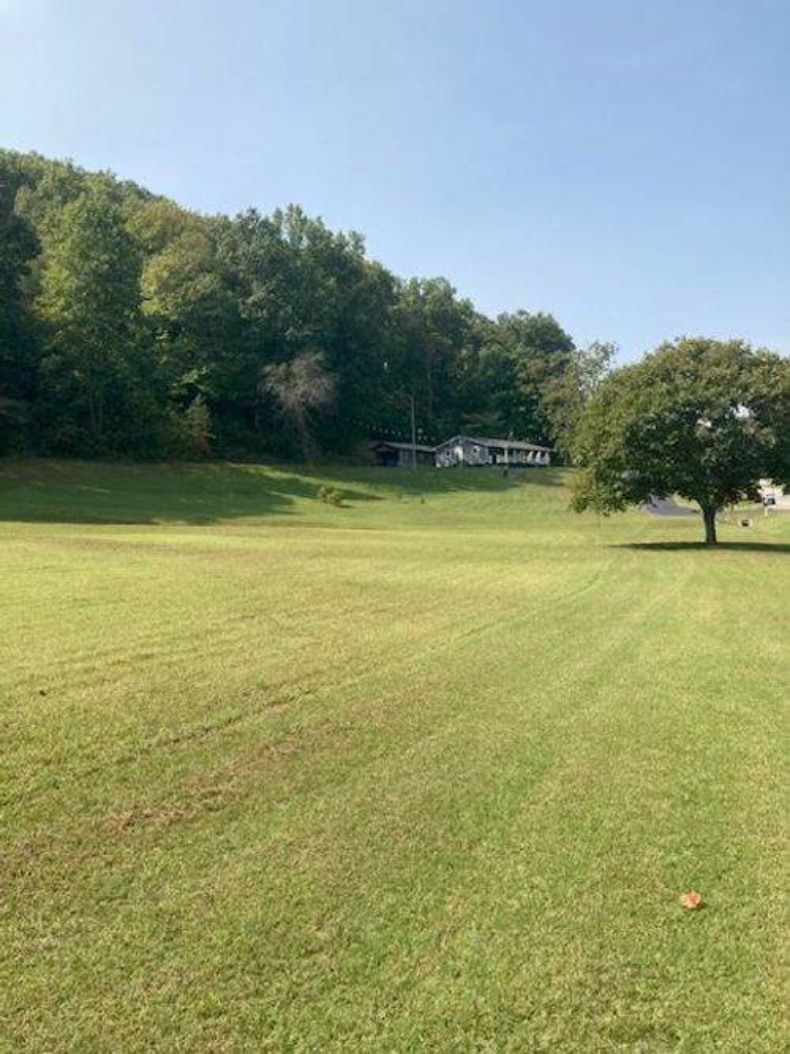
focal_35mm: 28
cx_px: 395
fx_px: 852
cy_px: 527
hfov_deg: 49.7
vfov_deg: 63.5
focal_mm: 3.99
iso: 20
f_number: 1.8
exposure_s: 1/1600
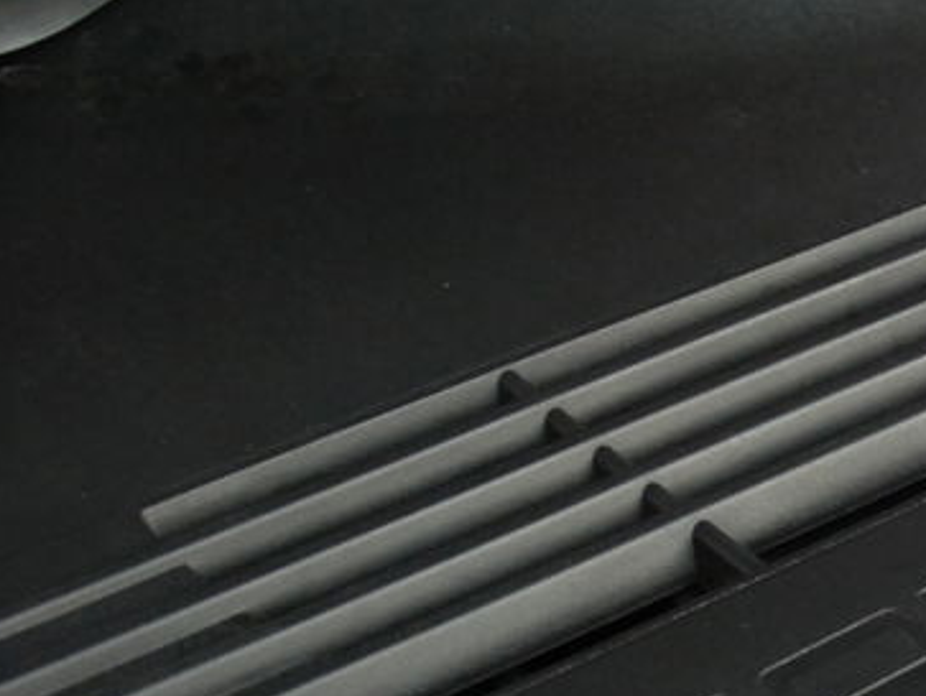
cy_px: 483
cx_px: 1143
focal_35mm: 114
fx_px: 3053
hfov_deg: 16.5
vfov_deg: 13.0
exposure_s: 1/400
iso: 800
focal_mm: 28
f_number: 4
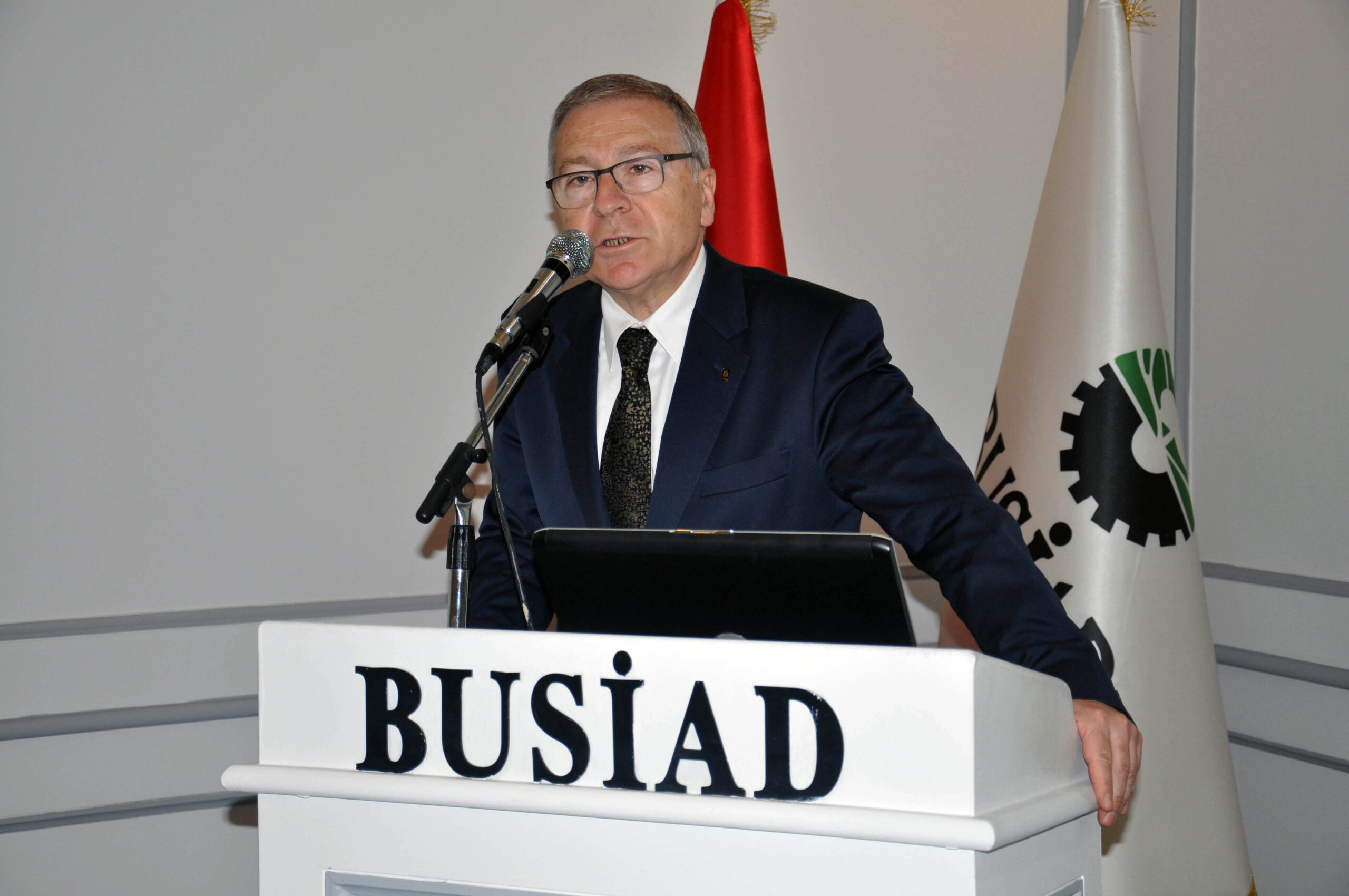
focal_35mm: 63
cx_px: 674
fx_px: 2358
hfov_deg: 31.9
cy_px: 448
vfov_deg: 21.5
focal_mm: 42
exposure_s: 1/60
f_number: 4.8
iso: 500
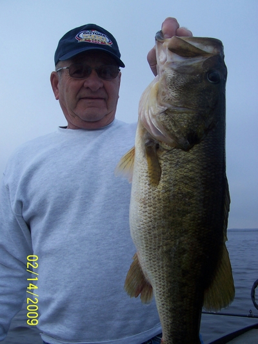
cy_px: 172
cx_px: 129
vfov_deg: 50.1
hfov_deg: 38.7
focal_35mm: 37
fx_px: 368
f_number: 2.8
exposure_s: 1/350
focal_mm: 5.6
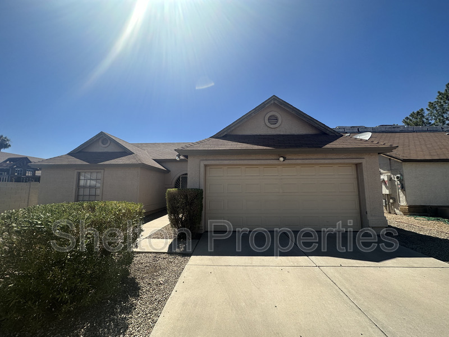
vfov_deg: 85.7
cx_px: 224
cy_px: 168
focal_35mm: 14
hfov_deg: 102.1
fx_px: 182
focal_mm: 2.22
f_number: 2.2
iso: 50
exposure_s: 1/2174
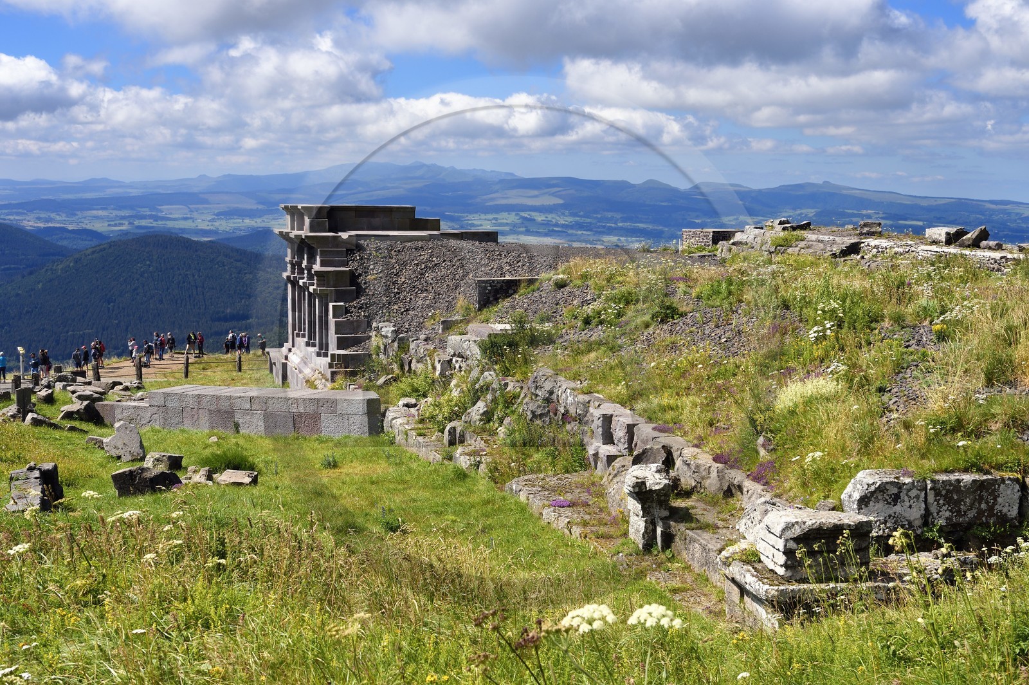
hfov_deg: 39.6
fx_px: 1428
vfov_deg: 26.9
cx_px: 514
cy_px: 342
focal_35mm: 50
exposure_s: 1/250
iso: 200
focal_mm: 50
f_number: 11
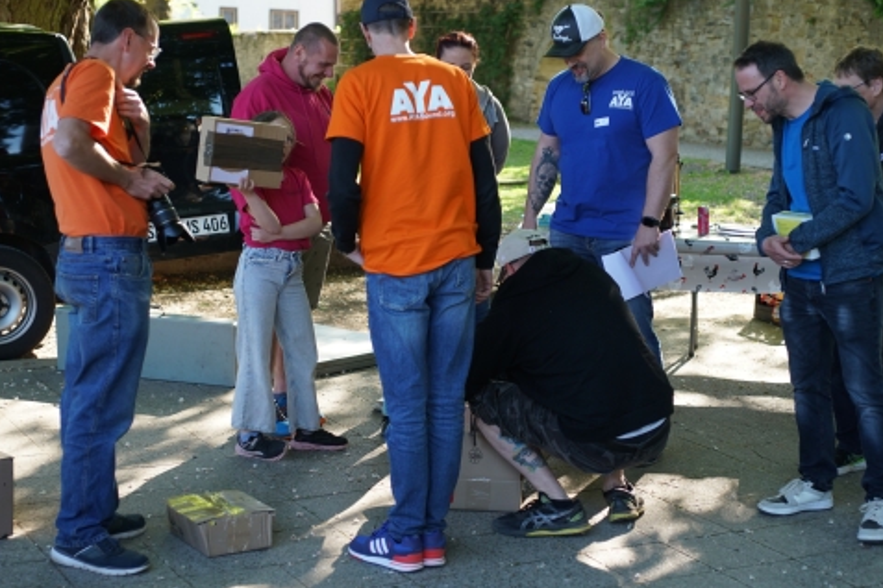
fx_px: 1619
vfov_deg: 20.6
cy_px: 331
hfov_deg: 30.5
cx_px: 498
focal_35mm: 66
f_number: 2.8
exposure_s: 1/400
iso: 400
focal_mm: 45
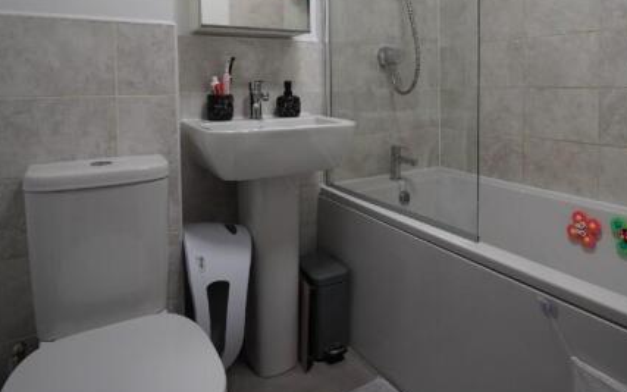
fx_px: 427
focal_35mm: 25
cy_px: 99
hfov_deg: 72.2
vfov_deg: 47.5
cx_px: 353
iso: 640
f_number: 4
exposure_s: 1/160
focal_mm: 16
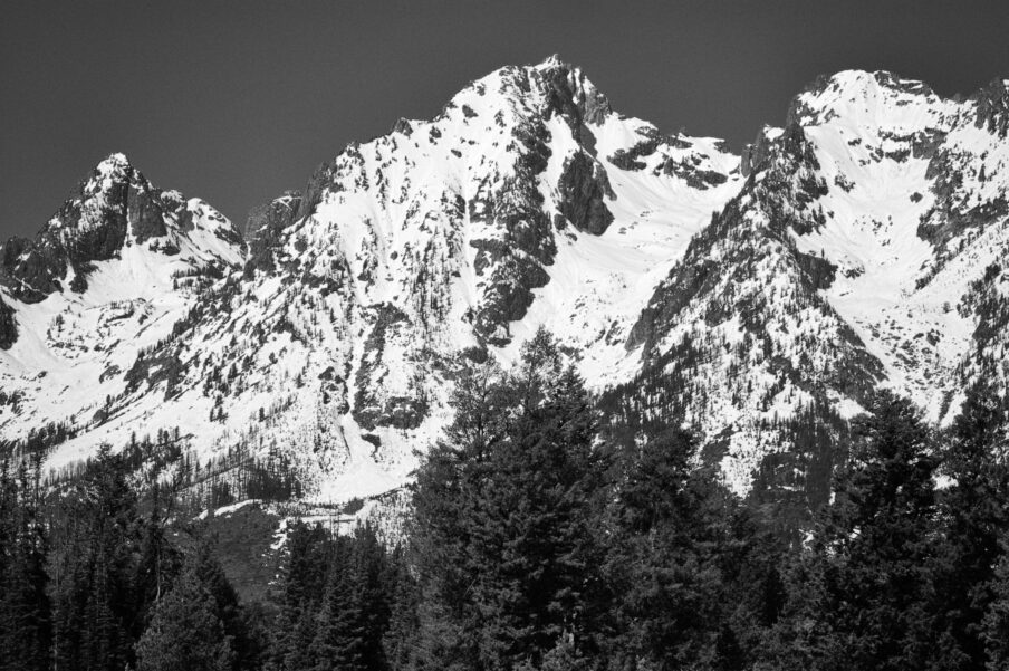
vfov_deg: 14.7
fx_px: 2604
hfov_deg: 21.9
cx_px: 504
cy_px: 336
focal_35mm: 93
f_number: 8
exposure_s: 1/1000
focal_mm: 62
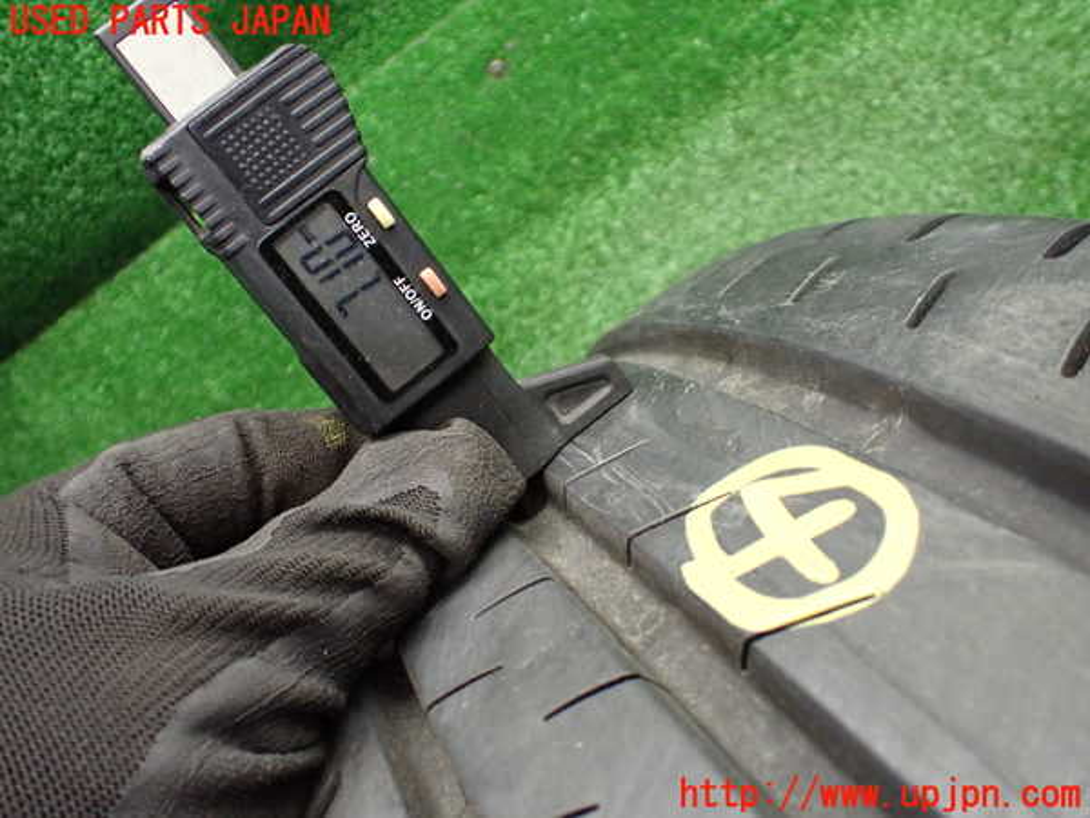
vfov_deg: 46.8
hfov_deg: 60.0
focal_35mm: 30
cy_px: 409
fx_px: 945
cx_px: 545
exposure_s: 1/125
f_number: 2.3
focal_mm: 5.4
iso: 800
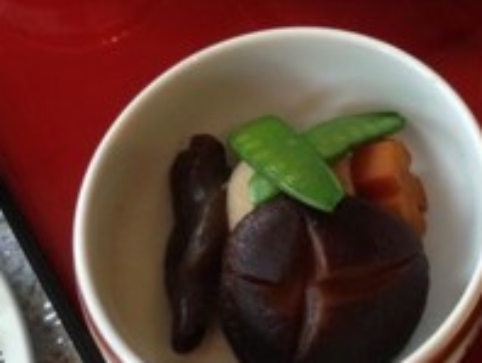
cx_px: 416
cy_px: -39
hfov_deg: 25.3
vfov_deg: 18.9
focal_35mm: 75
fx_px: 1046
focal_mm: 4.12
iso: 160
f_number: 2.4
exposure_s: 1/20
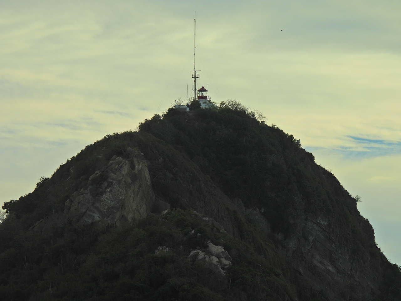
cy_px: 150
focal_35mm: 300
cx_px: 200
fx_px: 3475
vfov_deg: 5.0
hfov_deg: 6.6
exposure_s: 1/160
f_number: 5
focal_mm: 53.5
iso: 100
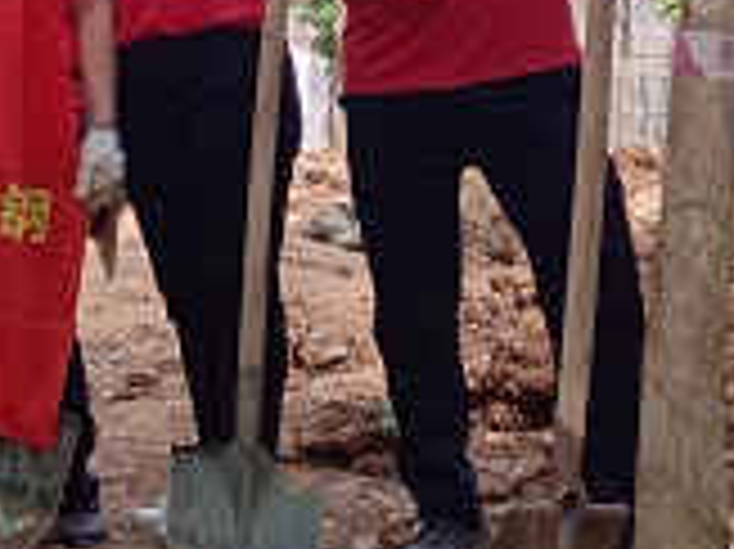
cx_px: -392
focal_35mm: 92
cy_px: 45
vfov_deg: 15.8
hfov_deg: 18.6
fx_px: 1949
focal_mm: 4.71
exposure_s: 1/1572
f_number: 1.79
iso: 104
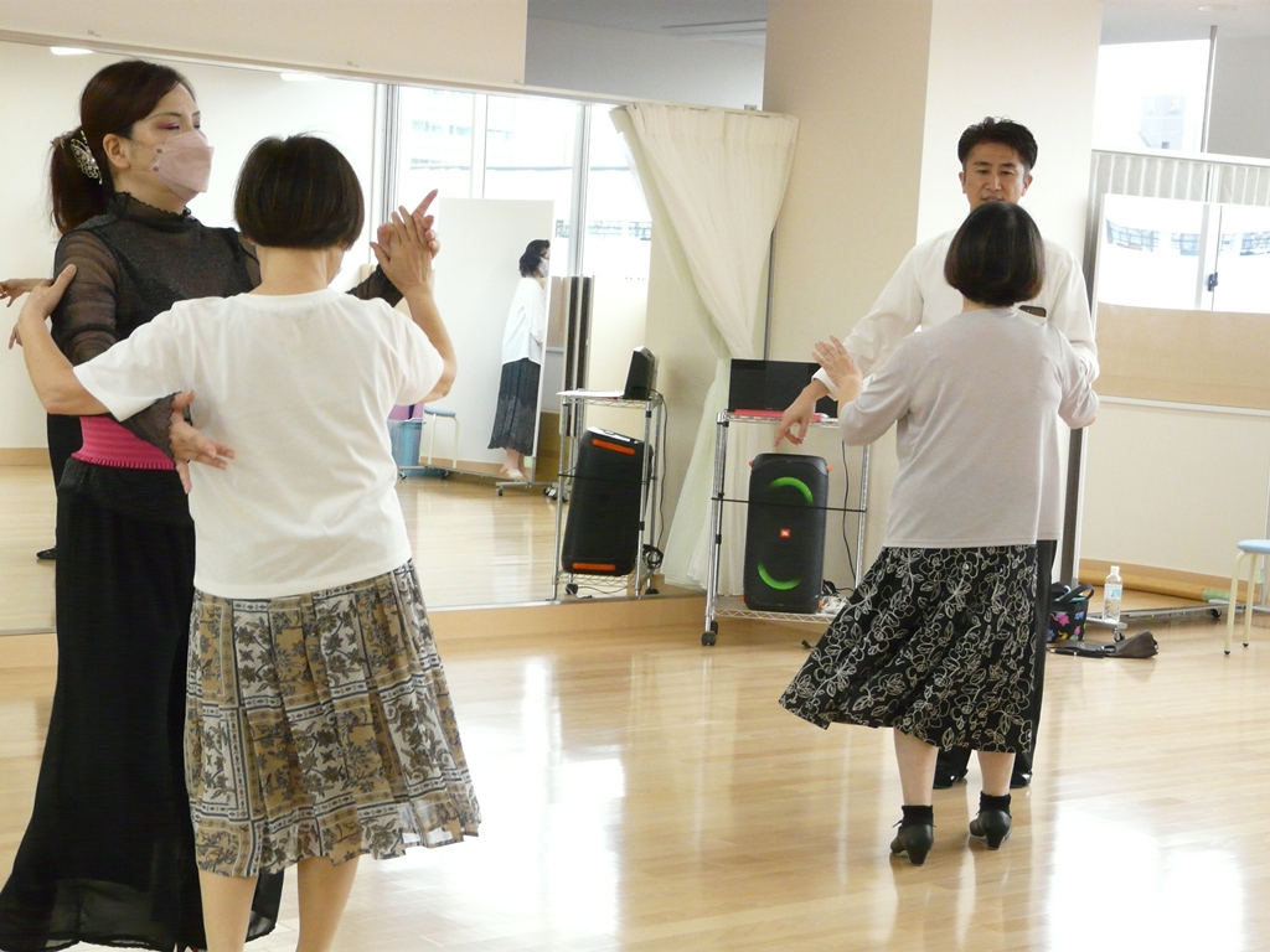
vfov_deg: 21.9
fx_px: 2458
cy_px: 476
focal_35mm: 67
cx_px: 635
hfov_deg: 29.0
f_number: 3.2
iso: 400
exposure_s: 1/160
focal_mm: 11.1
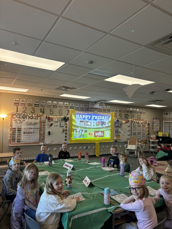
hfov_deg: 53.1
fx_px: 172
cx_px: 86
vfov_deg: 67.3
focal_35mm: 26
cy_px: 114
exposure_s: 1/60
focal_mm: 5.96
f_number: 1.6
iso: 320
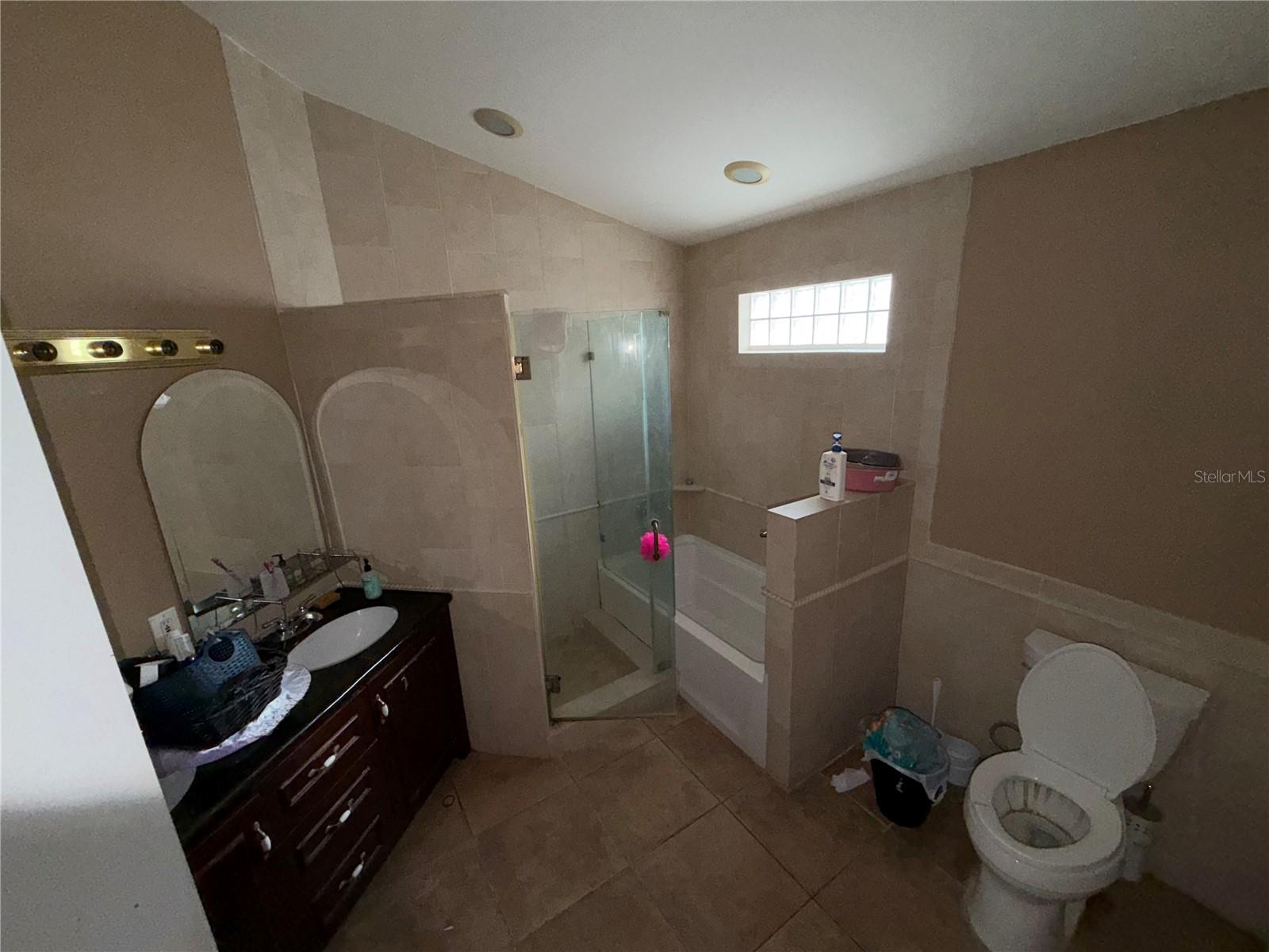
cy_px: 476
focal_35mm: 14
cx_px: 634
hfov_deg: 102.1
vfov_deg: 85.7
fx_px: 513
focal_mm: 2.22
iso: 160
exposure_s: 1/60
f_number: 2.2
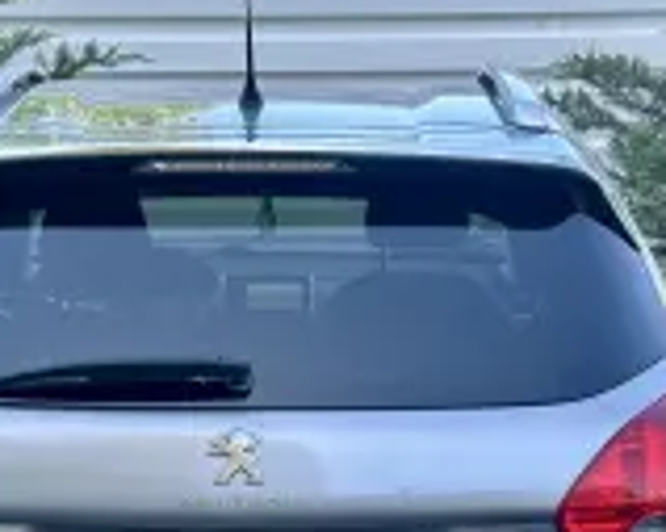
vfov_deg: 14.3
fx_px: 2088
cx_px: 247
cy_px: 536
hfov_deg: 18.1
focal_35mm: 106
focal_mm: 6.86
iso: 64
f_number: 1.78
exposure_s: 1/555
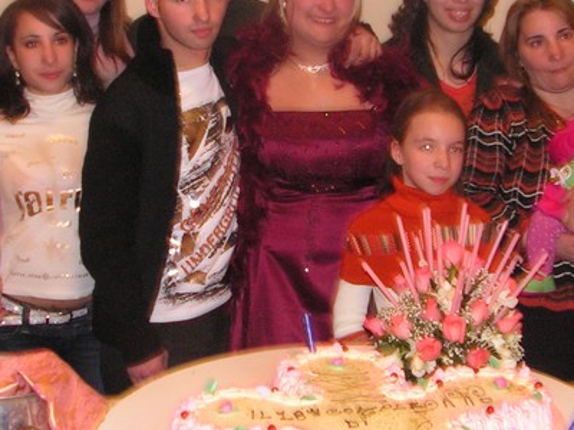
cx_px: 280
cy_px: 140
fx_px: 1227
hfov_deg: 26.3
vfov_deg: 19.8
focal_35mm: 74
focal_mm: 6.2
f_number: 3.2
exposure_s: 1/40
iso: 200
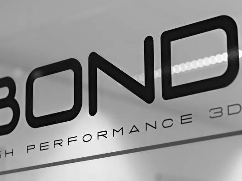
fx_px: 699
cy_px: 134
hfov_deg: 19.5
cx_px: 177
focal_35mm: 100
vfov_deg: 14.7
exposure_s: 1/100
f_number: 3.5
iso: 400
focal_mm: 55
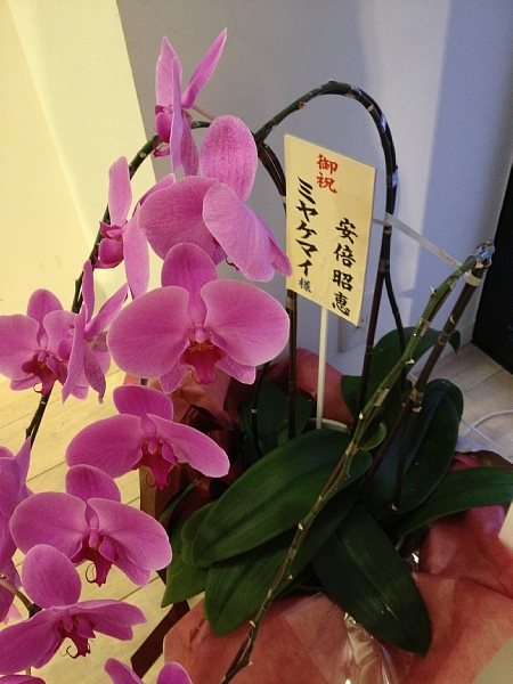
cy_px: 342
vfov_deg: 52.6
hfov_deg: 40.7
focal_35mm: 35
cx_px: 256
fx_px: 692
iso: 200
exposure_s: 1/20
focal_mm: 4.28
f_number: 2.4
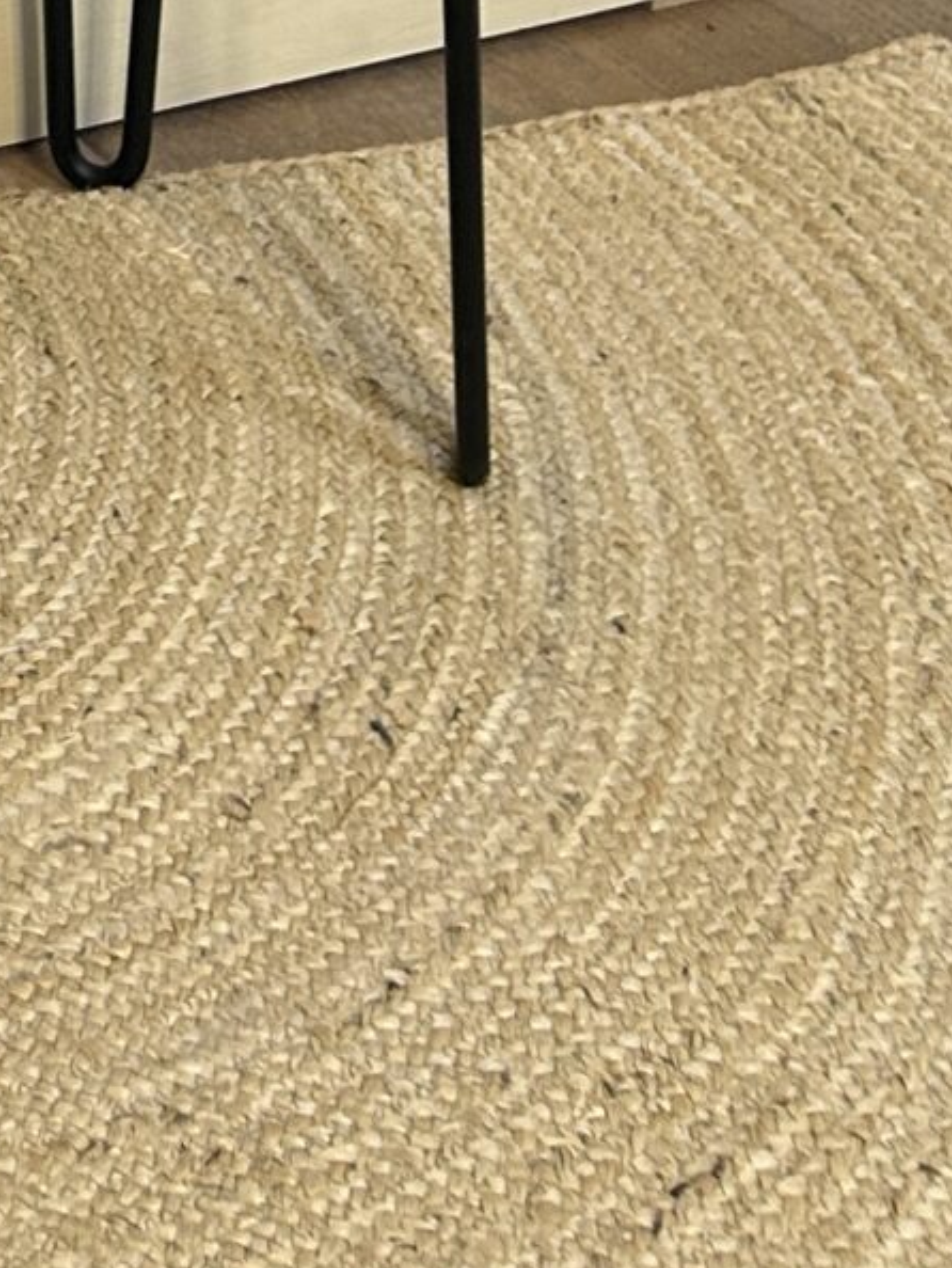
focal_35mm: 112
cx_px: -642
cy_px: -1266
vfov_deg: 14.5
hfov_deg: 12.3
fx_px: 4104
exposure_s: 1/50
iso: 80
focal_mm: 5.7
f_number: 1.5
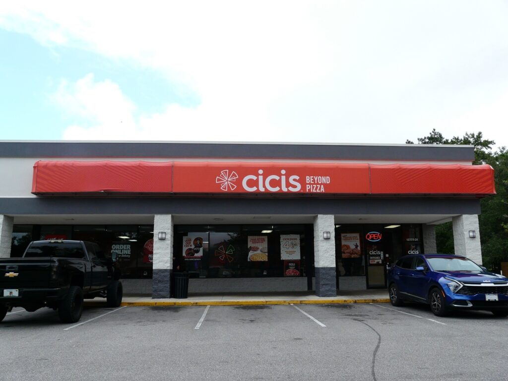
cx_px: 254
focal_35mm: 28
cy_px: 190
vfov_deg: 49.7
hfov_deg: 63.4
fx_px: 411
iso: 100
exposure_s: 1/250
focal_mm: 4.6
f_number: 4.5
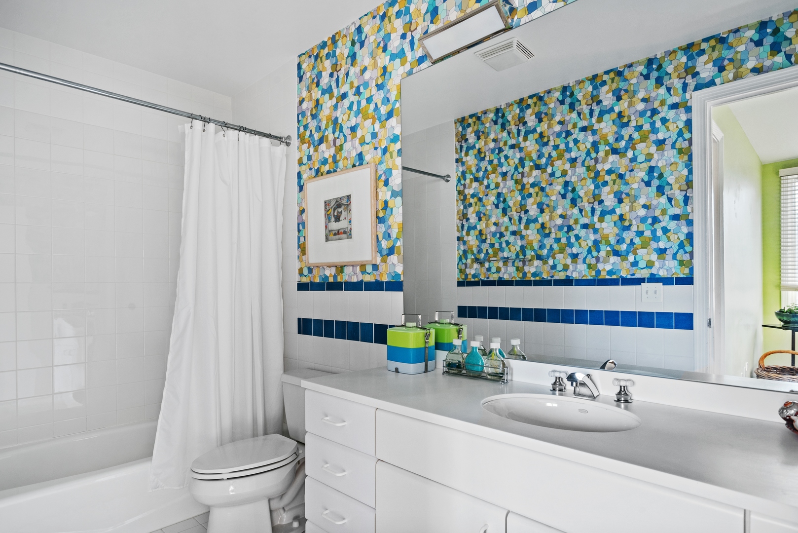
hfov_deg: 84.0
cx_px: 399
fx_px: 443
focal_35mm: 20
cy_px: 266
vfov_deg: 62.0
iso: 500
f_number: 8
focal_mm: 20
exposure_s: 1.6
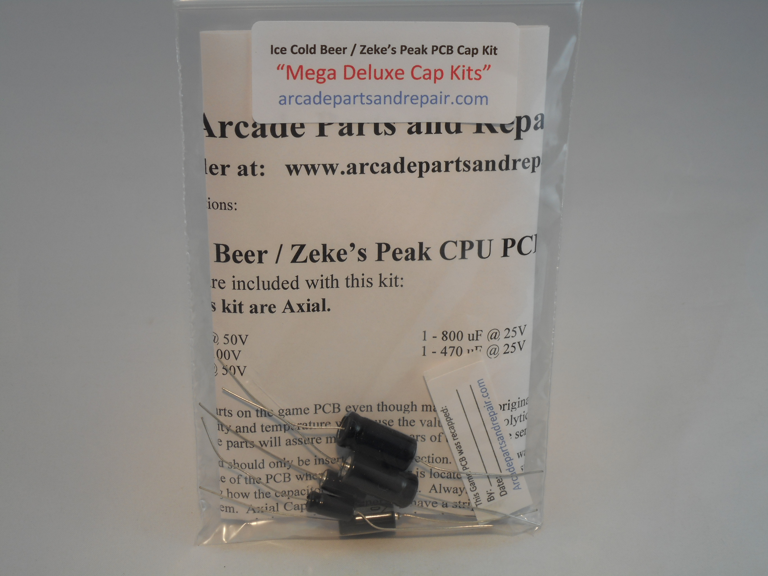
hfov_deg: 29.0
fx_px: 1486
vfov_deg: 21.9
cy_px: 288
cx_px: 384
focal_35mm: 67
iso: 80
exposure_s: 1/30
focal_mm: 12
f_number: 5.3
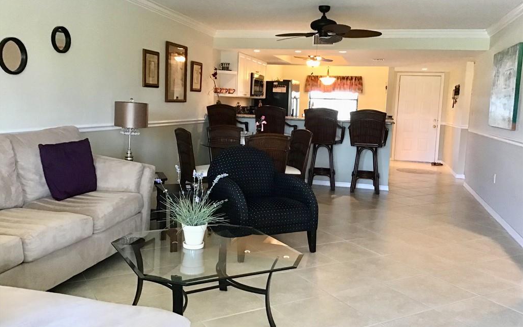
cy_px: 153
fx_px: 470
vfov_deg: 38.3
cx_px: 261
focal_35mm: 33
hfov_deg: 58.2
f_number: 2.4
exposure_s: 1/30
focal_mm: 3.3
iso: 160
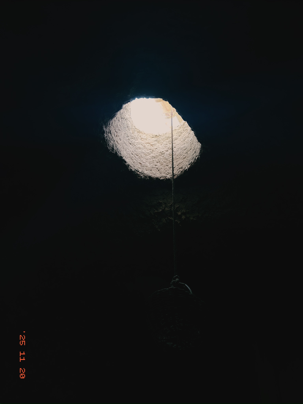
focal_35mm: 24
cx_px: 152
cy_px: 202
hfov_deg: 56.8
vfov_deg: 71.6
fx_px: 280
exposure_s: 1/100
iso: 50
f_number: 1.78
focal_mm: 6.76
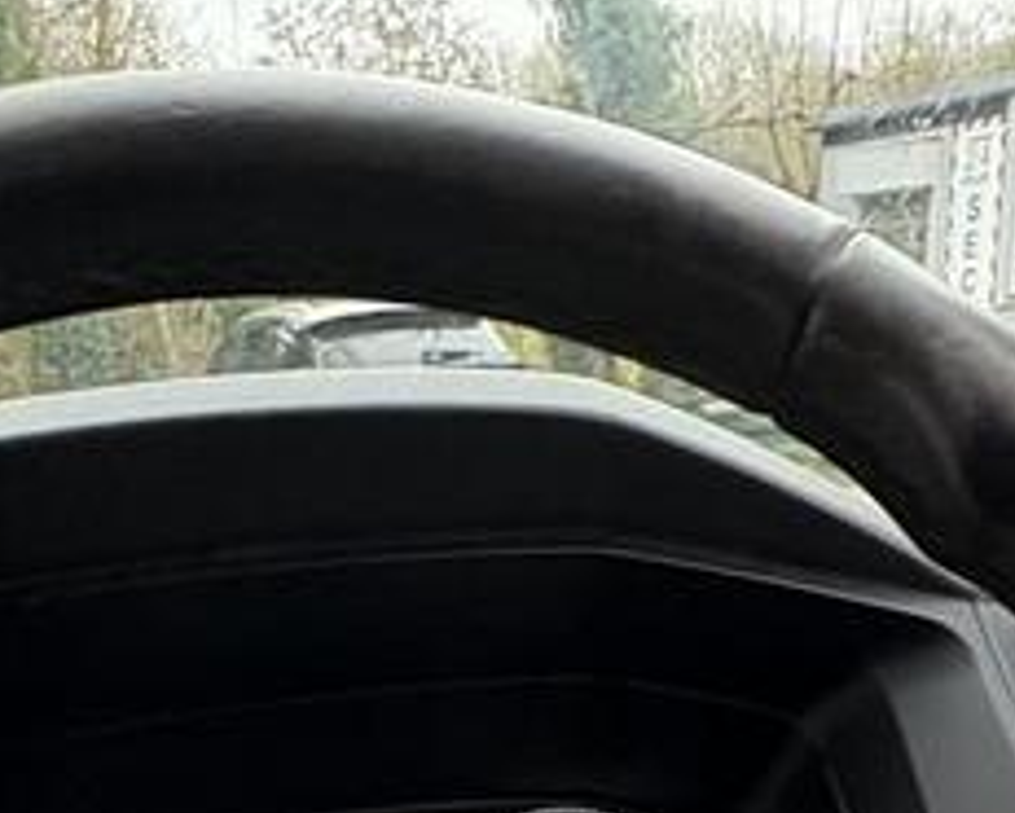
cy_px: 1301
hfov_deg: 35.3
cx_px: 558
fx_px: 1593
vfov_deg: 22.2
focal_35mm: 53
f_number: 2.2
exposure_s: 1/103
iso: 125
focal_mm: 2.22
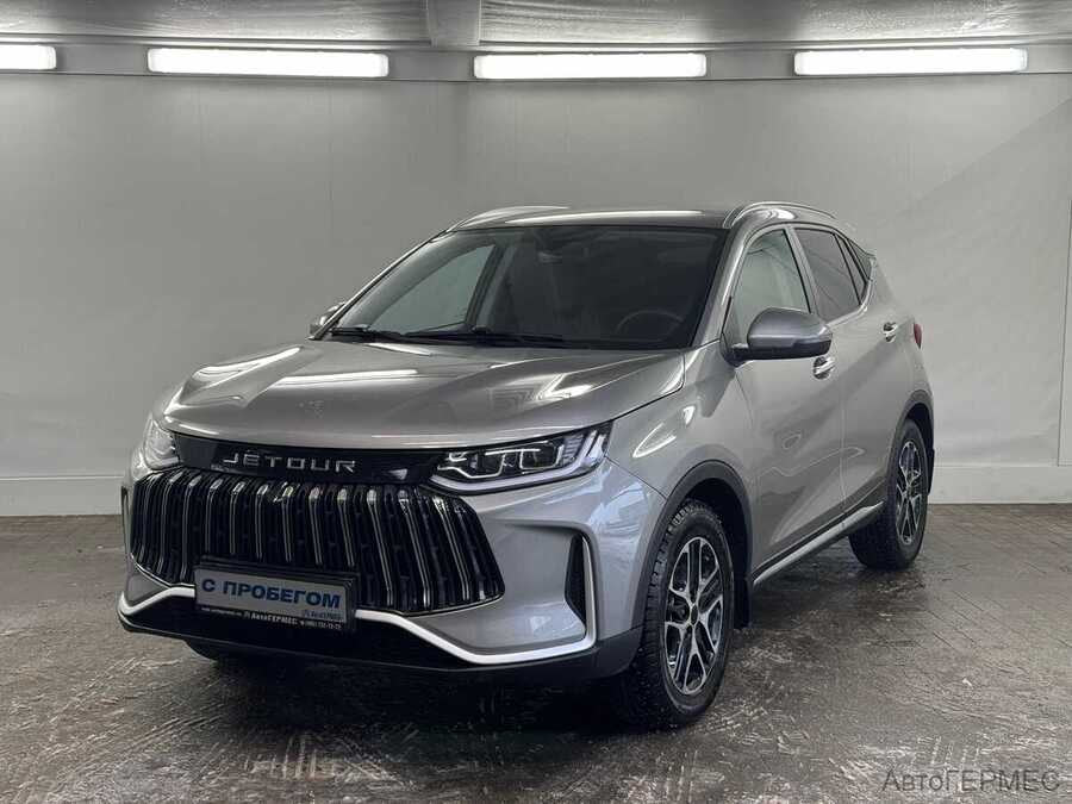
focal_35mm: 48
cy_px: 402
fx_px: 1486
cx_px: 536
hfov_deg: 39.7
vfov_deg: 30.3
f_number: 1.78
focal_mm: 6.76
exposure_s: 1/100
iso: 50
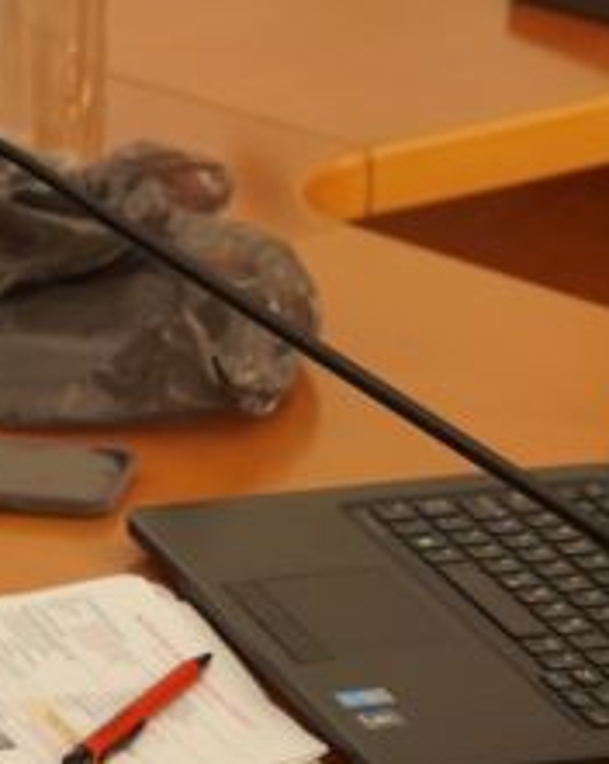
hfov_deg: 5.9
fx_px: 5854
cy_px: 602
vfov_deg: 7.5
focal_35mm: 259
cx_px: -322
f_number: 3.5
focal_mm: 41
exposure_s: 1/80
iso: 640
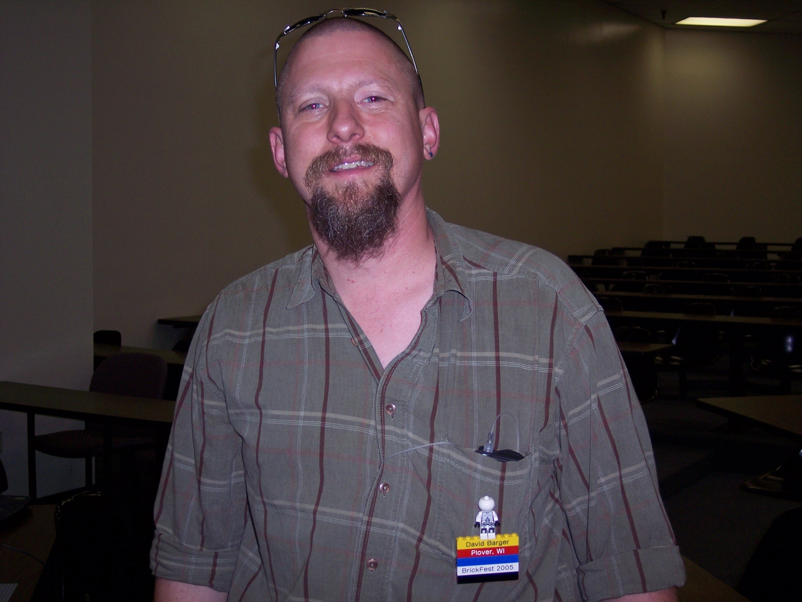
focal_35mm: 52
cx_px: 401
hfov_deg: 36.8
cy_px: 301
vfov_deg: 28.0
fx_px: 1205
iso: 100
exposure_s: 1/60
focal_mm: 10.7
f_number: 3.4
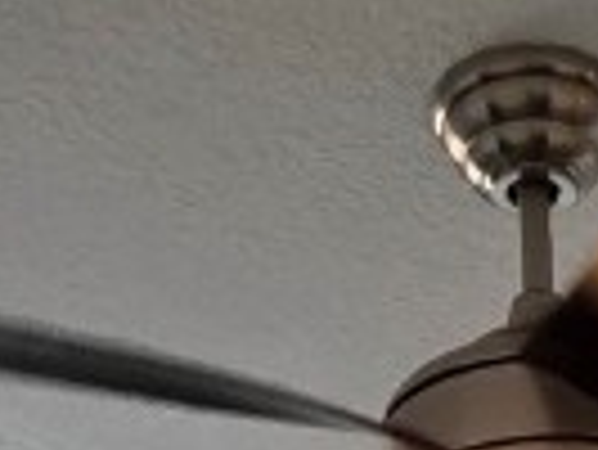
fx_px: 1729
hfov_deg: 19.1
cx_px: 598
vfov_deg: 9.6
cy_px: 1508
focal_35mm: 100
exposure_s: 1/120
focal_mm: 2.2
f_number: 1.9
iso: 160
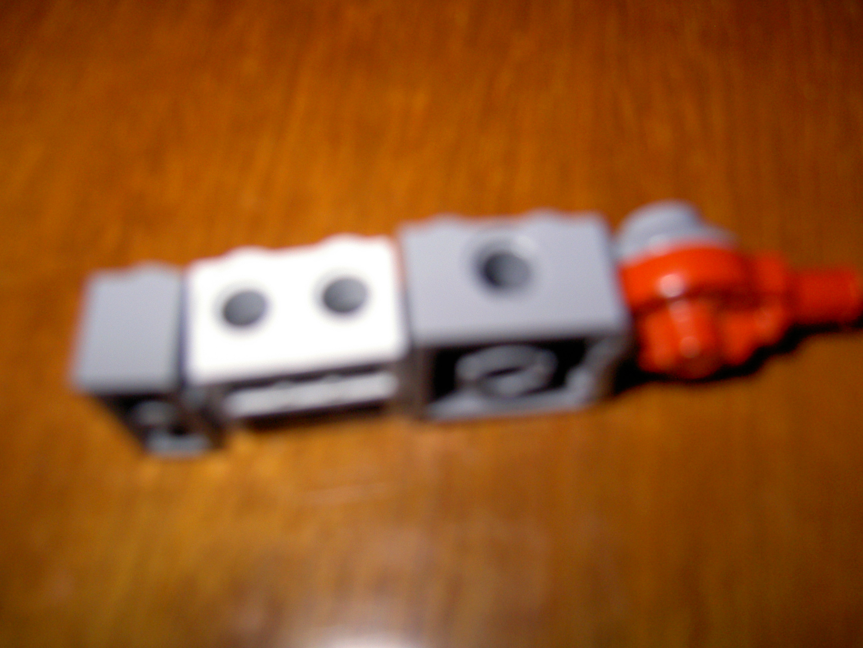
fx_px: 848
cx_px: 432
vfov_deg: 41.8
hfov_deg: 54.0
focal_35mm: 34
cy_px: 324
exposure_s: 1/60
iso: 100
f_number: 2.8
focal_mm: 5.6
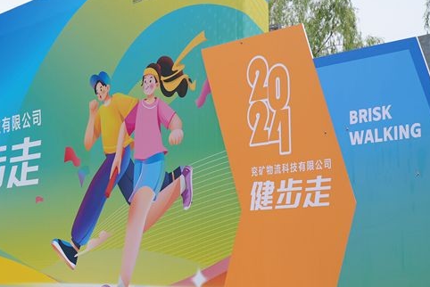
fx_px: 992
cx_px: 121
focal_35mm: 83
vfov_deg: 16.5
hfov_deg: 24.3
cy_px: 161
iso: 100
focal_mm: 50
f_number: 5
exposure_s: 1/500
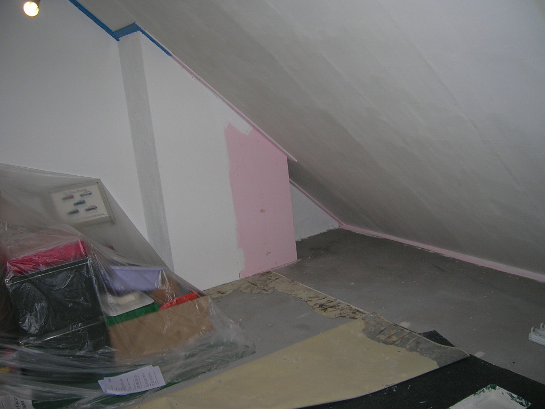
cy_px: 204
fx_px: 535
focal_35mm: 34
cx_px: 272
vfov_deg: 41.8
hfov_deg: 54.0
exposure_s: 1/60.1
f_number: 2.9
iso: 61
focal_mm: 5.7
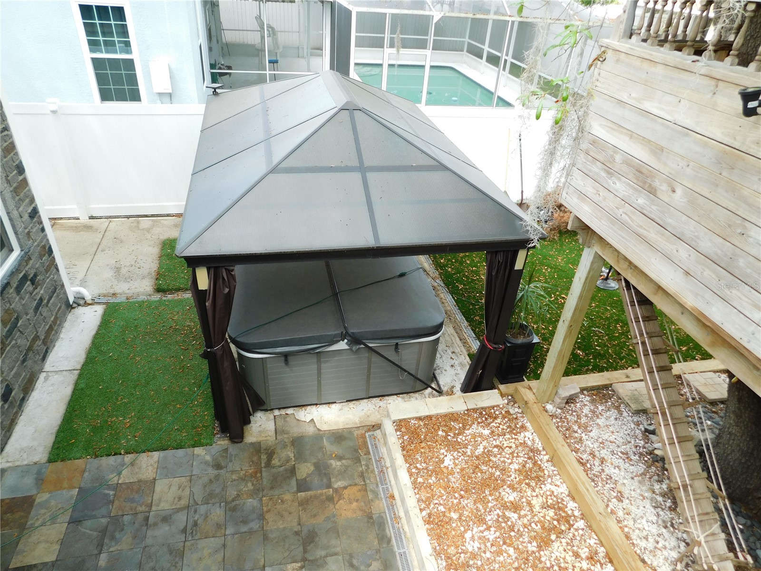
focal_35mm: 23
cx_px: 380
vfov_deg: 58.9
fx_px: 506
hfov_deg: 73.9
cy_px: 286
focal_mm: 4
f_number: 3
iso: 125
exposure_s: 1/125
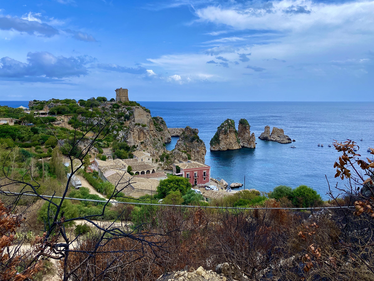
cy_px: 140
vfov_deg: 53.1
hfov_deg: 67.3
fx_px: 281
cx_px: 187
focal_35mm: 26
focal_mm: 4.25
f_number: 1.8
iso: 32
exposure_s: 1/1866
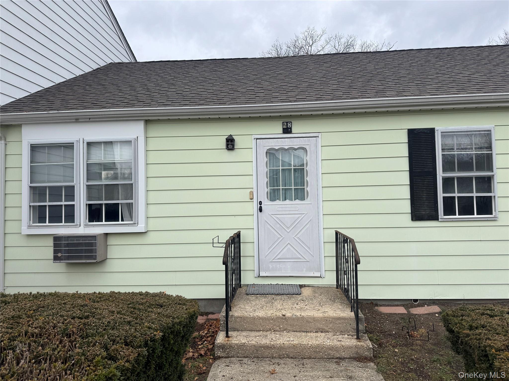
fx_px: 353
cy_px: 190
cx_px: 254
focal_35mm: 24
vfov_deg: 56.8
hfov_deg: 71.6
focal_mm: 6.76
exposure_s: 1/1637
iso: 80
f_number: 1.78
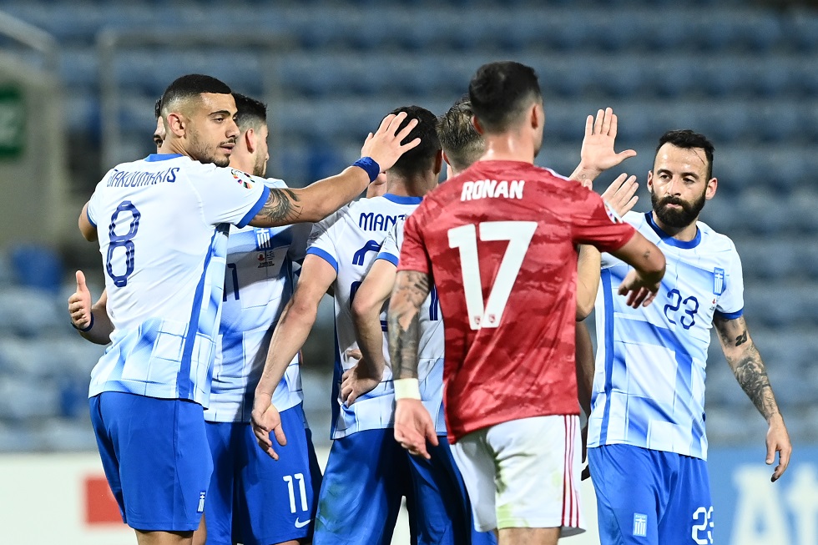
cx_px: 409
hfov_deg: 5.2
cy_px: 272
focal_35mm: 400
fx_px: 9087
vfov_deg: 3.4
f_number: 4
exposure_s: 1/1000
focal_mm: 400
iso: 3200
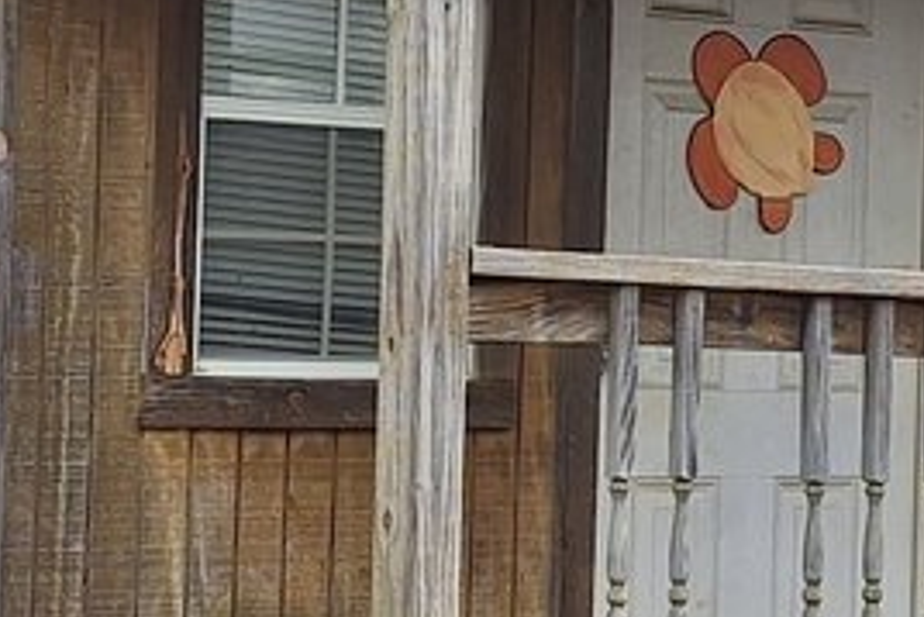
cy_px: 209
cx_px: 353
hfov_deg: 15.2
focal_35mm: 135
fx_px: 3467
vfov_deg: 10.2
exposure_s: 1/1592
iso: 40
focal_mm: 5.54
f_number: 1.8
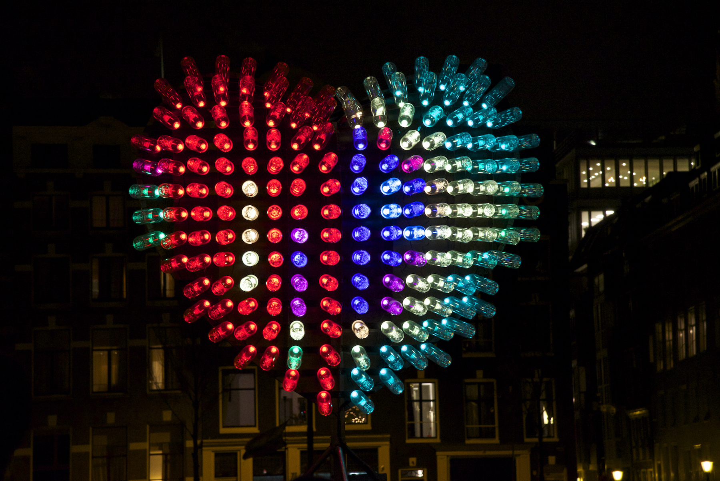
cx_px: 360
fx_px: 2241
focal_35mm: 112
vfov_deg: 12.2
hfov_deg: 18.3
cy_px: 240
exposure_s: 1/50
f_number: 9
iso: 6400
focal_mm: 112
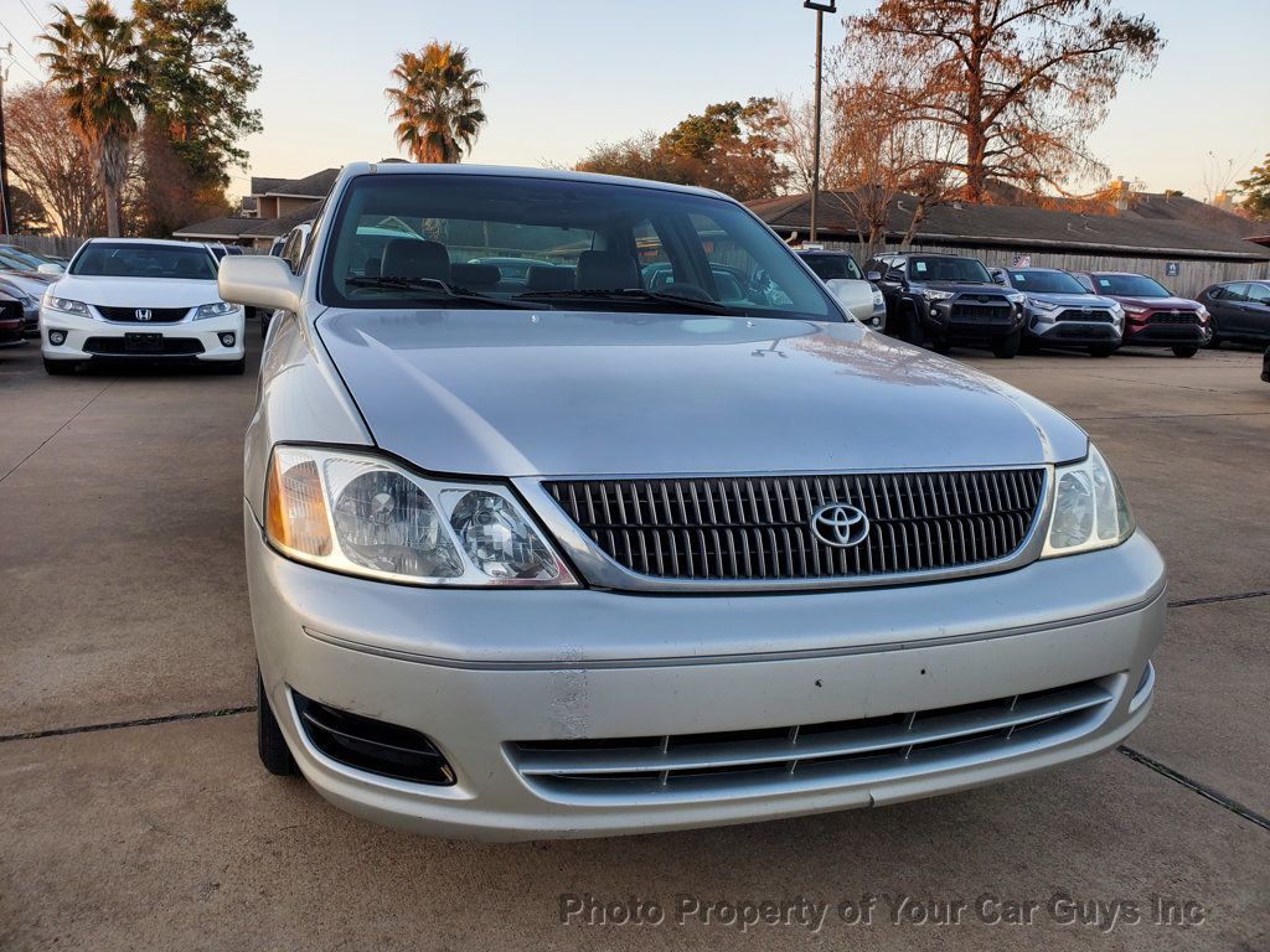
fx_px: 954
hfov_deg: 67.3
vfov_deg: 53.1
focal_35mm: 26
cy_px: 476
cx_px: 635
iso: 50
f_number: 2.4
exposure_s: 1/136
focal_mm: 4.3
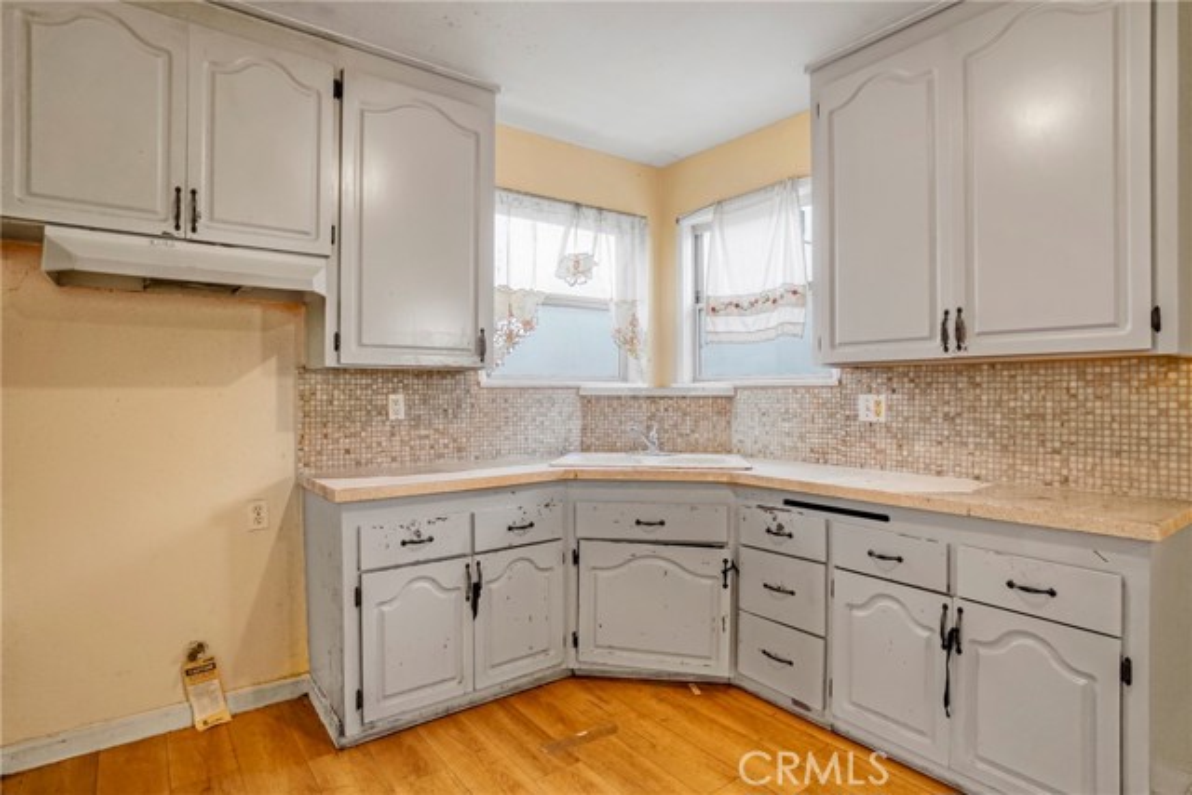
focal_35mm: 18
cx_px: 596
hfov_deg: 90.0
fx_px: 596
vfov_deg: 67.4
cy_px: 398
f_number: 4
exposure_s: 1/30
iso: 1250
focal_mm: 12
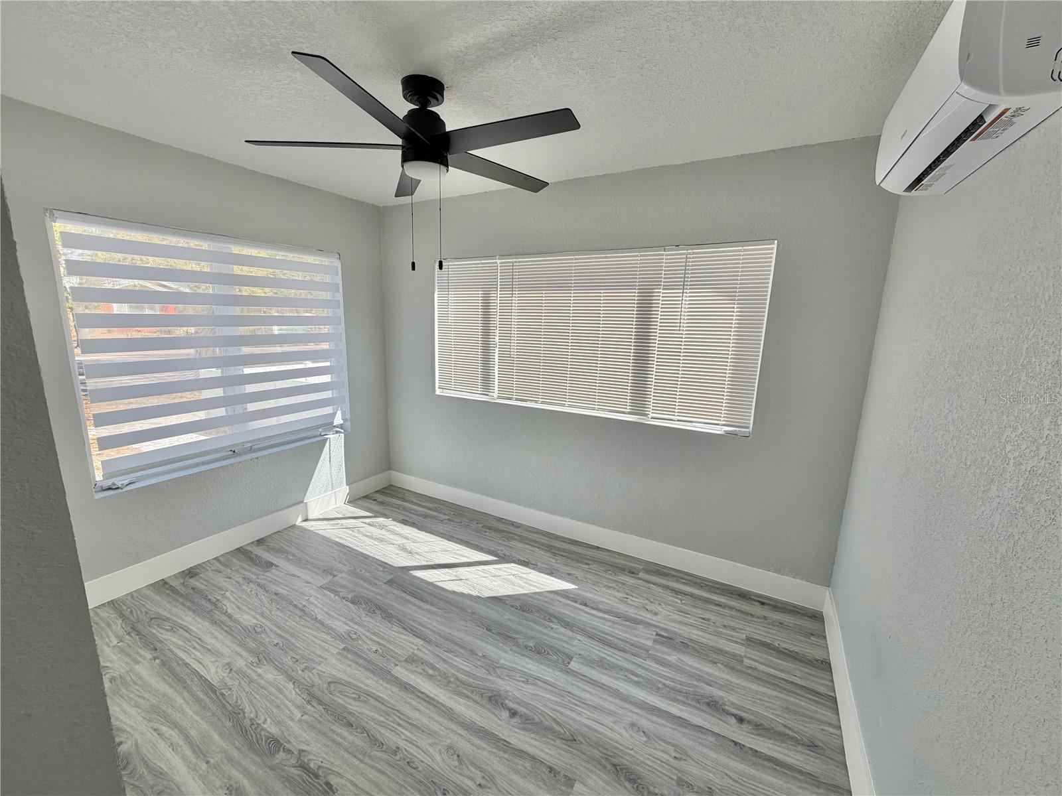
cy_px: 398
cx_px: 531
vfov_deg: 85.7
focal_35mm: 14
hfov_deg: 102.1
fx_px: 430
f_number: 2.2
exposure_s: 1/355
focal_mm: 2.22
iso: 50
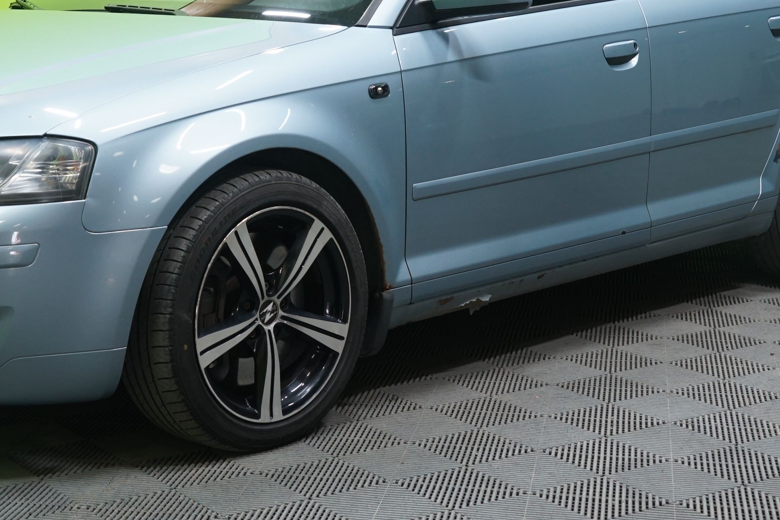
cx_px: 273
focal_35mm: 73
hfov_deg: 27.6
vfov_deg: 18.3
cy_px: 28
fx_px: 1582
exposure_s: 1/20
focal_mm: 37
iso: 800
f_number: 5.6
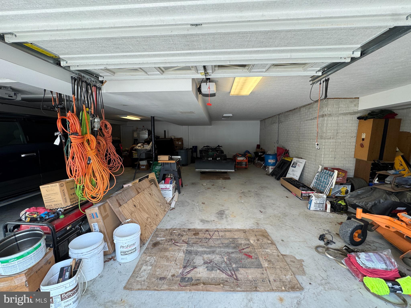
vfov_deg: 85.7
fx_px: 166
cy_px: 154
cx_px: 206
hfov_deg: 102.1
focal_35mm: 14
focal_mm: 2.22
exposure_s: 1/120
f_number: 2.2
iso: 100
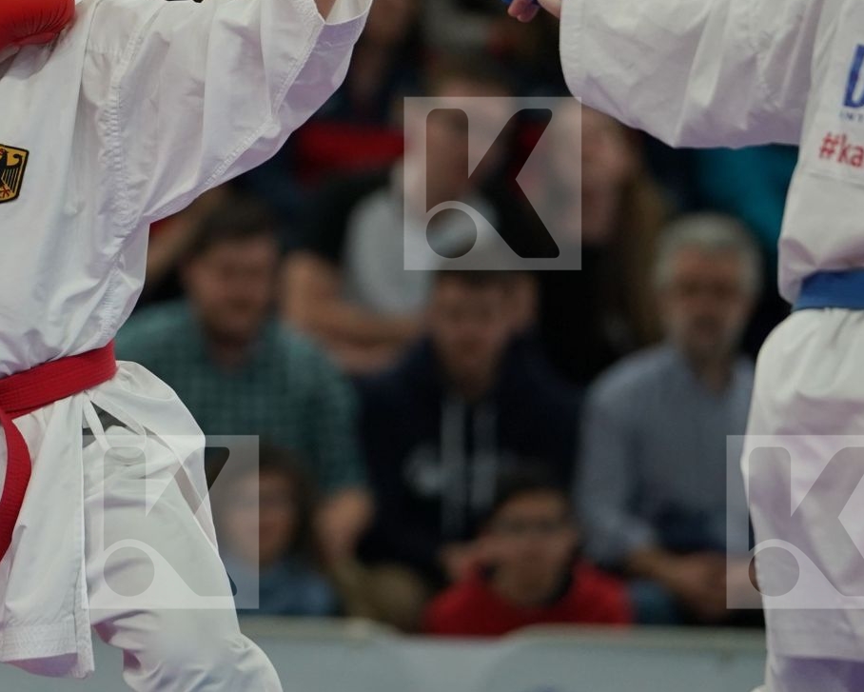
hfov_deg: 3.5
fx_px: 14273
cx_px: 170
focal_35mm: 558
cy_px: 184
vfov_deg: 2.8
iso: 1250
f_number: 2.8
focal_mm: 200
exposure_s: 1/1000
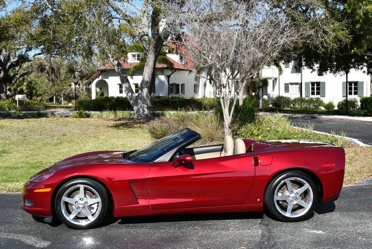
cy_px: 124
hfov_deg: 41.1
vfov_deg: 28.1
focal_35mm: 48
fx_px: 496
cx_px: 186
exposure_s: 1/250
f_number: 8
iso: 100
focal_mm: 24
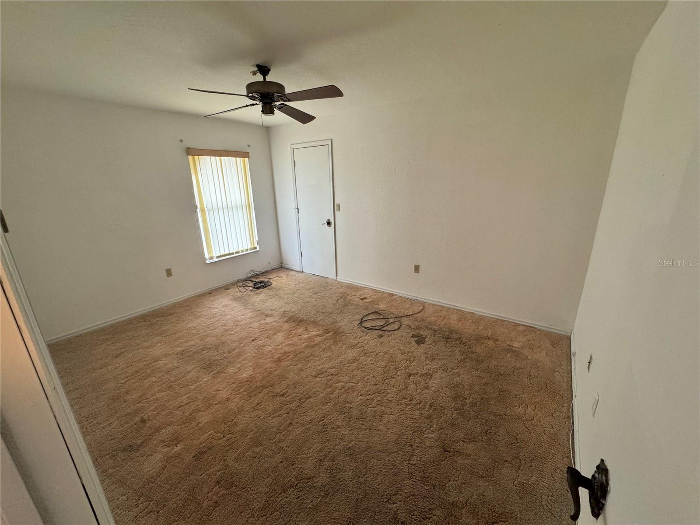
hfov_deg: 102.1
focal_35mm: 14
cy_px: 262
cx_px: 350
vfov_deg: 85.7
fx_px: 283
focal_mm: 2.22
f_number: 2.2
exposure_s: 1/60
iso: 400
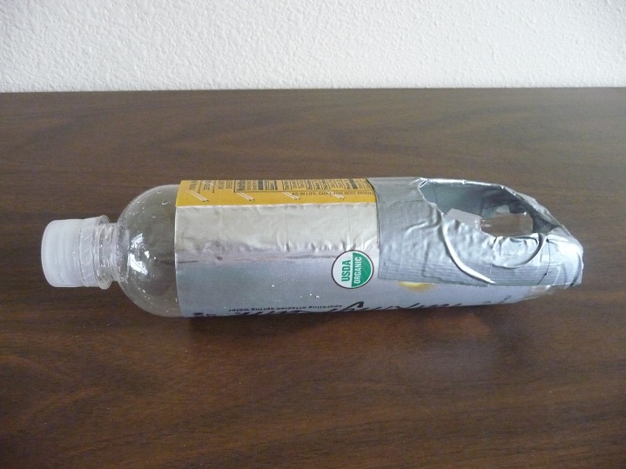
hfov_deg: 63.5
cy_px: 234
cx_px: 313
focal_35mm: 28
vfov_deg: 49.7
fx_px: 506
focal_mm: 4.7
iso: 800
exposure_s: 1/25
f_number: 3.3
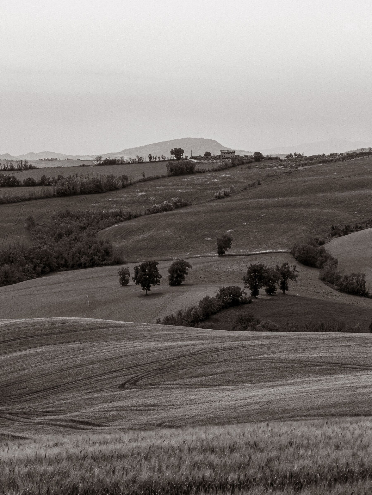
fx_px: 1605
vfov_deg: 17.6
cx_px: 186
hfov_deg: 13.2
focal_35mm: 112
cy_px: 248
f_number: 5
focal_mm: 24
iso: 100
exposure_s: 1/800
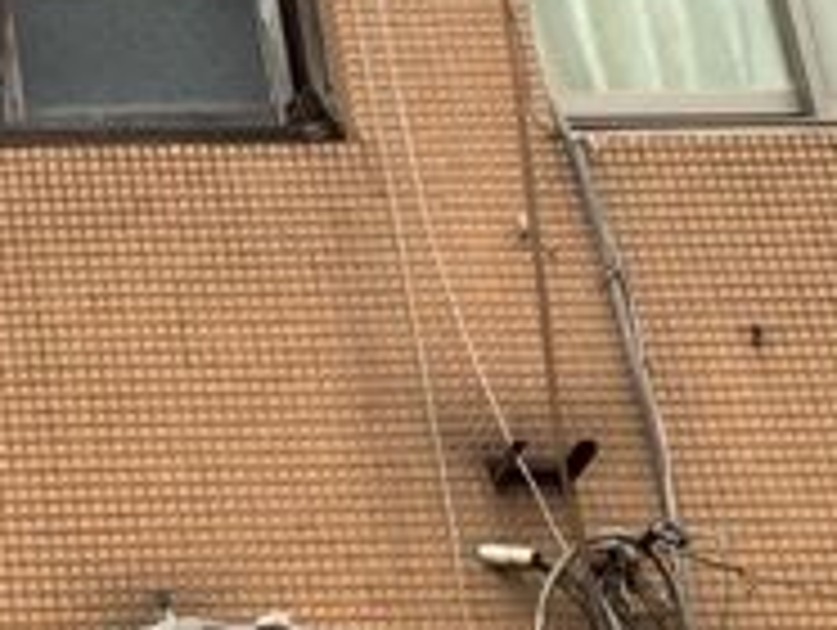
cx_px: -544
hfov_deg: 13.5
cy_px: -742
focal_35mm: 134
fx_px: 3244
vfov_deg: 10.0
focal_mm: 4.25
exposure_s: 1/191
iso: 25
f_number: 1.8
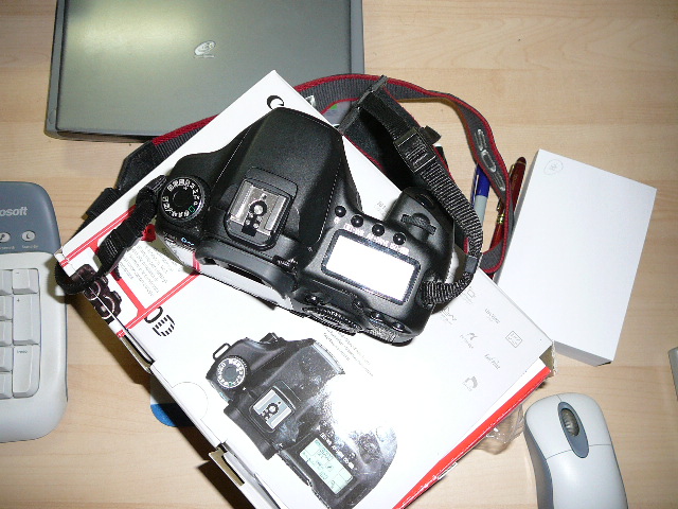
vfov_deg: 40.7
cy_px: 254
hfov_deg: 52.6
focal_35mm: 35
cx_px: 339
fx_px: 686
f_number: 2.8
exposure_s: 1/30
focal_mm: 5.2
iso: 100
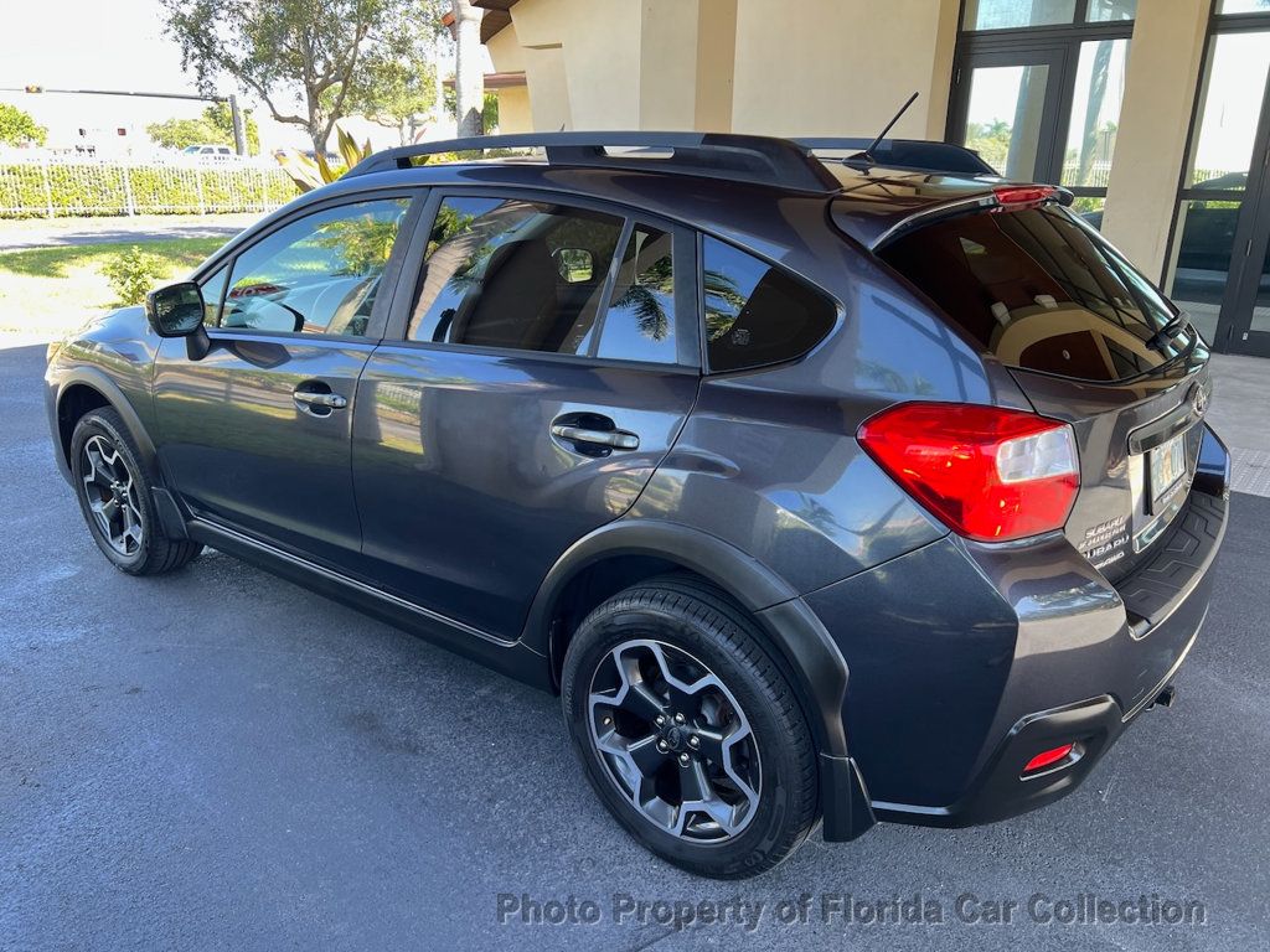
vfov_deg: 53.1
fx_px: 954
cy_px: 476
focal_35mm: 26
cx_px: 635
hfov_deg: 67.3
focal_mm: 5.7
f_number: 1.5
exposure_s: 1/121
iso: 40
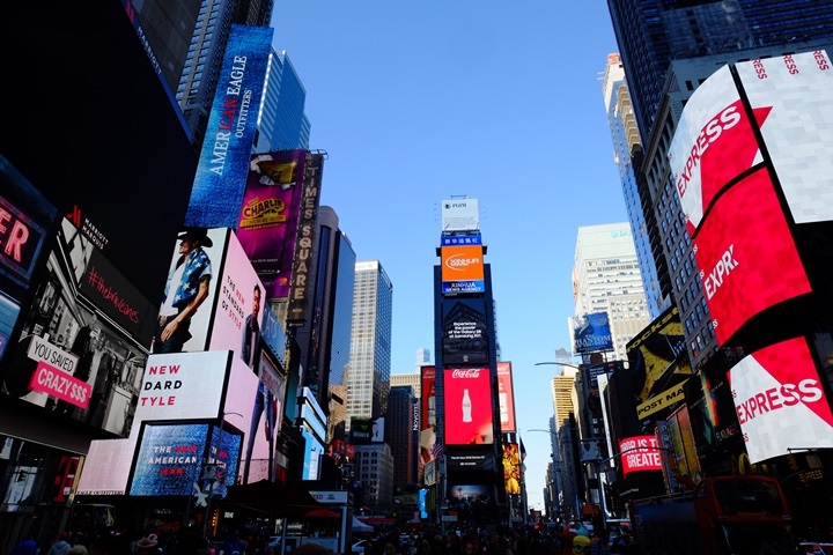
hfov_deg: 81.2
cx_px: 416
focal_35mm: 21
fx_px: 486
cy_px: 278
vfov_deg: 59.5
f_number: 9
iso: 800
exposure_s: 1/350
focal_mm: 14
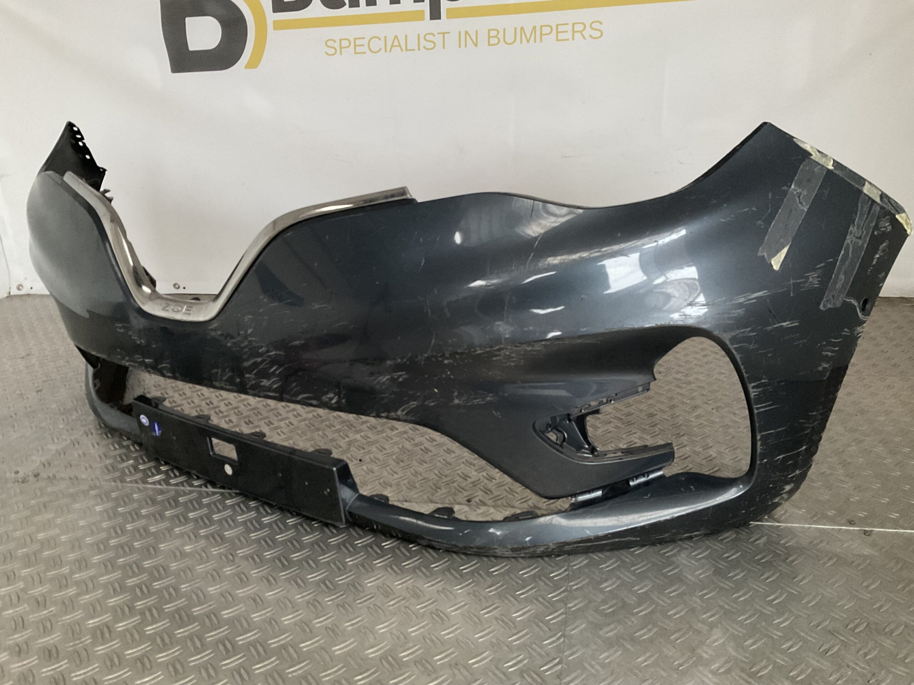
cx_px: 457
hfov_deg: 61.7
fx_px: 766
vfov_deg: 48.2
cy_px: 342
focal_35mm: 29
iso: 320
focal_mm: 3
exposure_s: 1/30
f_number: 1.8
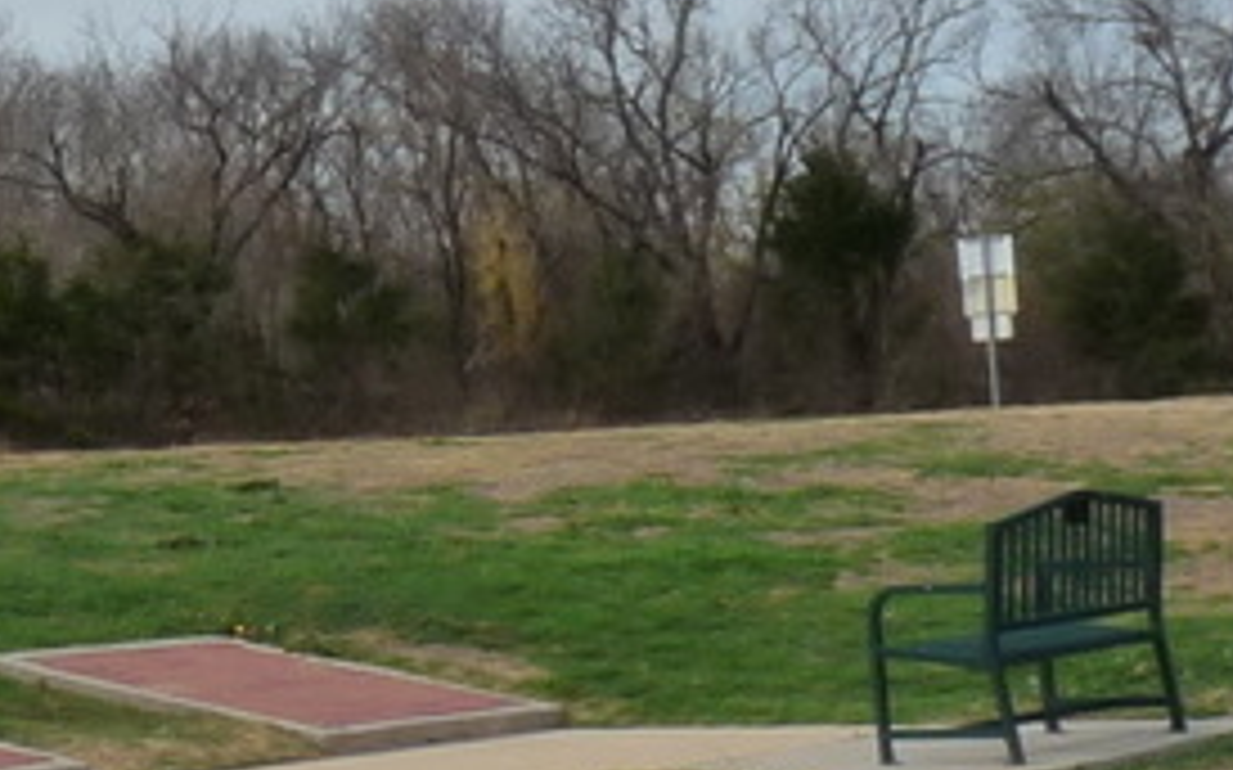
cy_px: 18
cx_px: -364
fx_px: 4568
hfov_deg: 14.7
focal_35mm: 136
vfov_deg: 9.6
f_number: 7.1
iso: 160
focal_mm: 4.8
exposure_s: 1/400
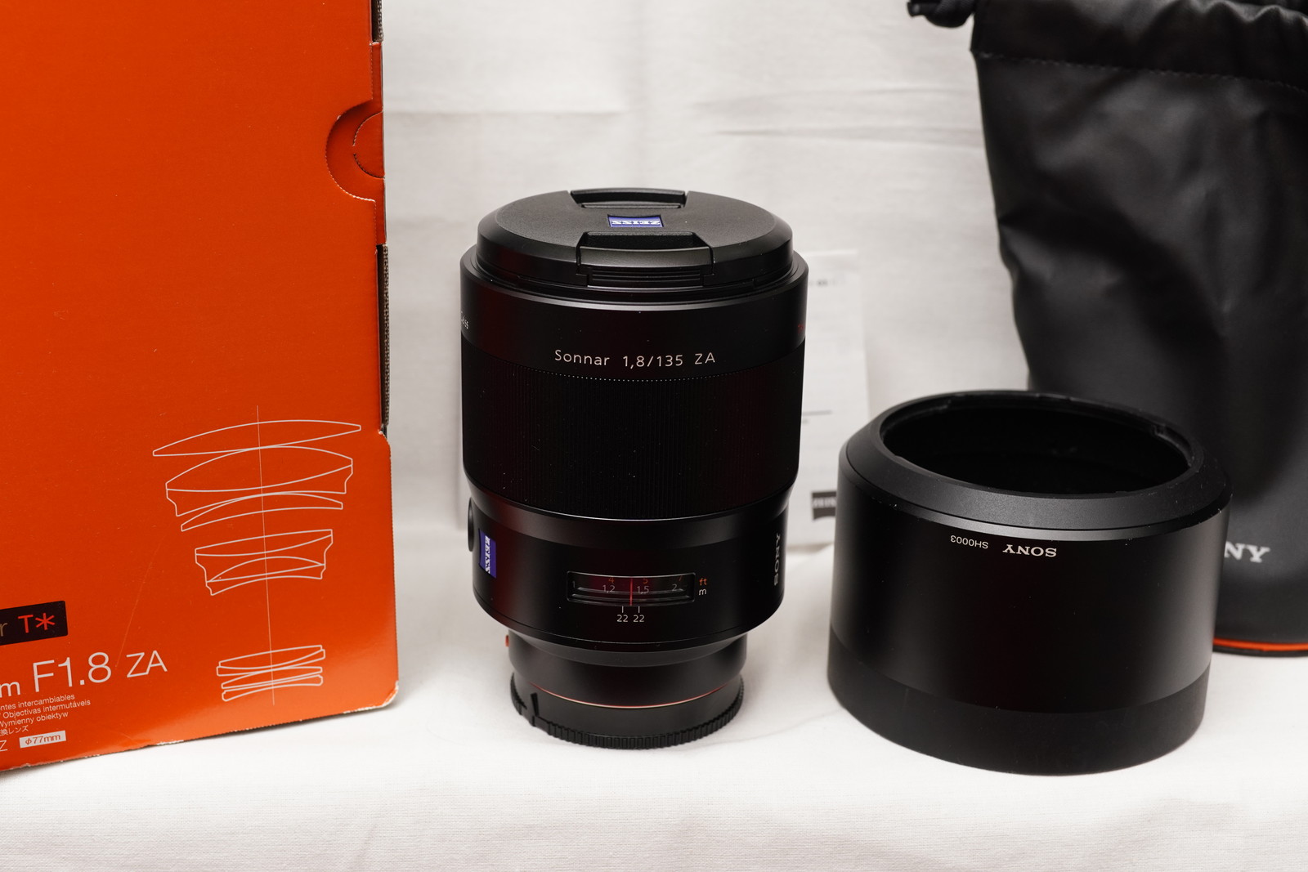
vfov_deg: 28.1
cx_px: 654
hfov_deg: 41.1
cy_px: 436
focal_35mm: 48
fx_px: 1744
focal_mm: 32
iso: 500
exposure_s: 1/60
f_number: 5.6
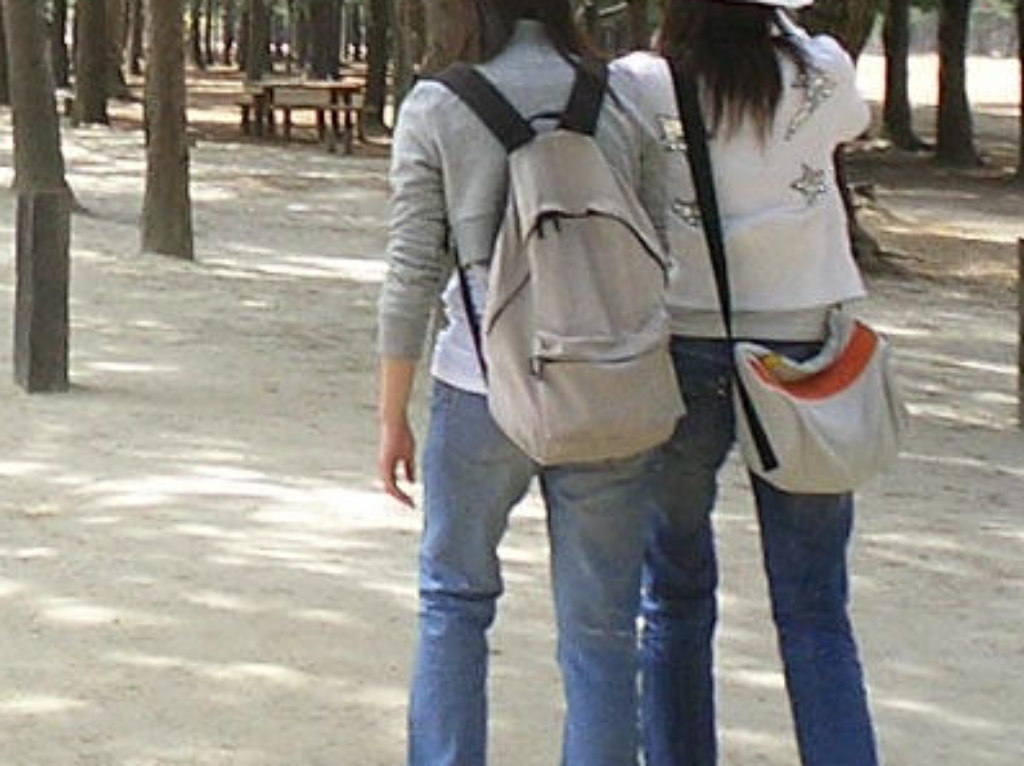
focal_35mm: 119
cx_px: -337
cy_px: -326
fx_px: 3518
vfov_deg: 12.0
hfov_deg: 15.7
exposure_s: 1/160
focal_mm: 5.6
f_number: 3.5
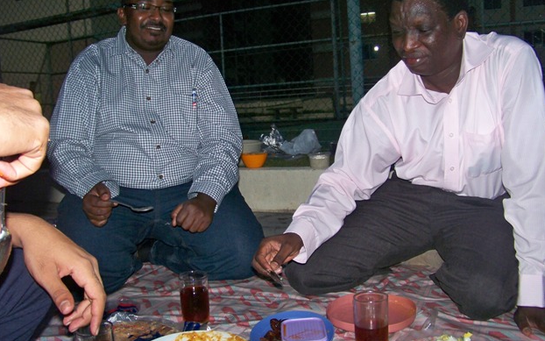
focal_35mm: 36
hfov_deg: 54.0
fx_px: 535
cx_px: 277
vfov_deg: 35.3
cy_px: 167
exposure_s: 1/30
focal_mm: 5.85
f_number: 2.8
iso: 200
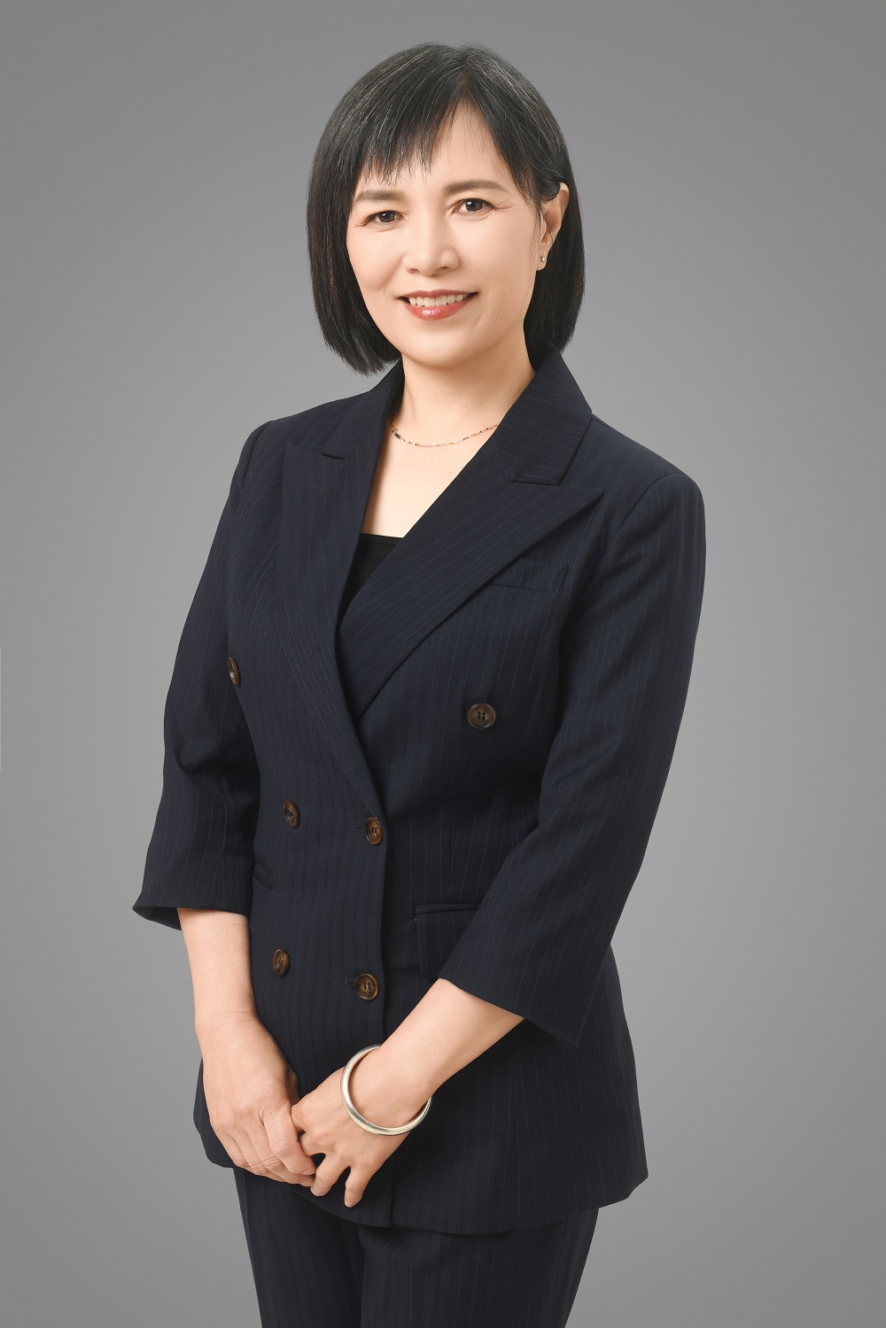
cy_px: 664
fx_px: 1846
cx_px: 443
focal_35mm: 50
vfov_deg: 39.6
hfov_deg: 27.0
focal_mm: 50
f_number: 8
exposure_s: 1/100
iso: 125
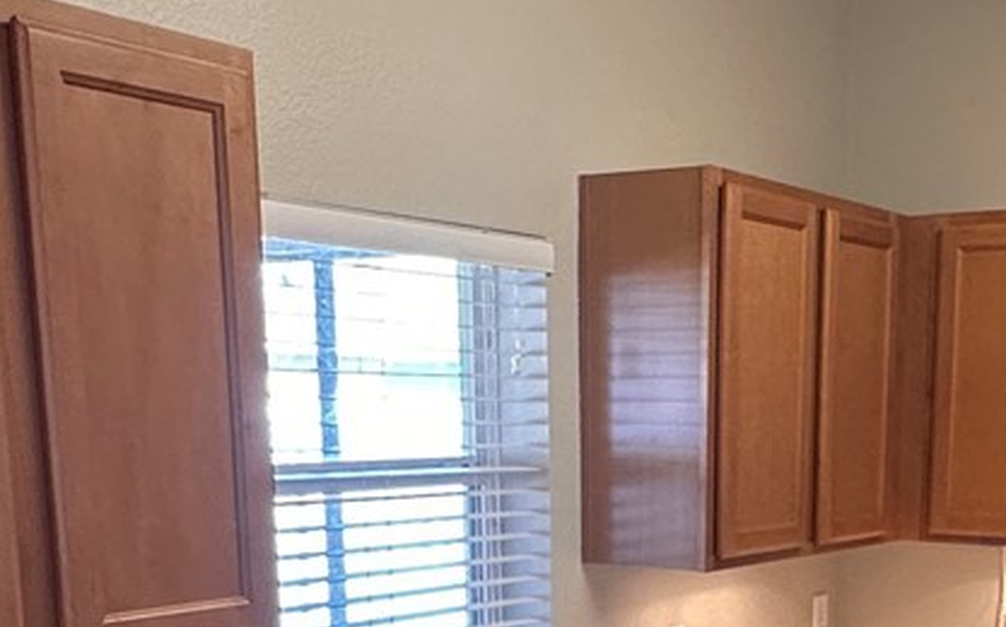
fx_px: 1562
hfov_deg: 35.2
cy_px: 743
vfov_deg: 21.2
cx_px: 704
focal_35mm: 57
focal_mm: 2.22
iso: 200
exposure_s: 1/120
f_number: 2.2
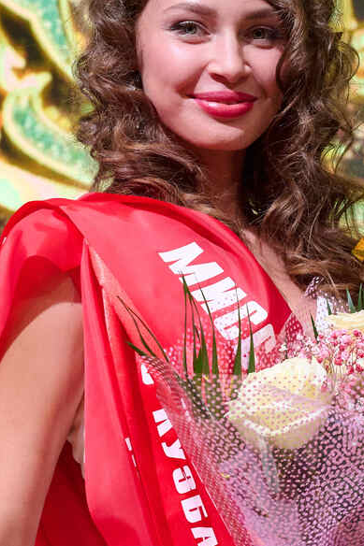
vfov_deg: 14.8
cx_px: 394
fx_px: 2094
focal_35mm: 138
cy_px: 403
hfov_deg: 9.8
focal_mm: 42
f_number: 5.6
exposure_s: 1/320
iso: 1600
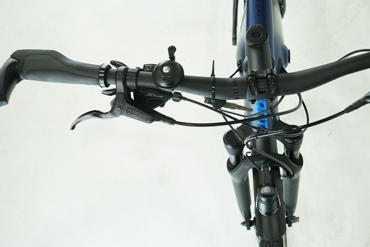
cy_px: 95
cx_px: 259
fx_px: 483
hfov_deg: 41.1
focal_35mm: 47
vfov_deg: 28.6
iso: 1600
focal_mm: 28
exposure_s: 1/200
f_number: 5.6
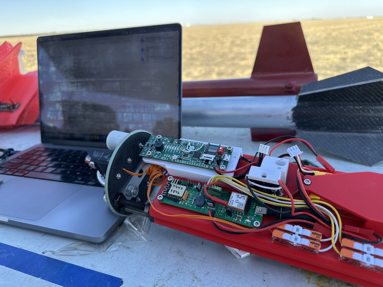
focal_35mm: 24
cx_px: 192
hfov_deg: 71.6
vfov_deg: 56.8
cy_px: 144
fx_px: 266
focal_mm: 6.86
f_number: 1.78
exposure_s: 1/718
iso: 80
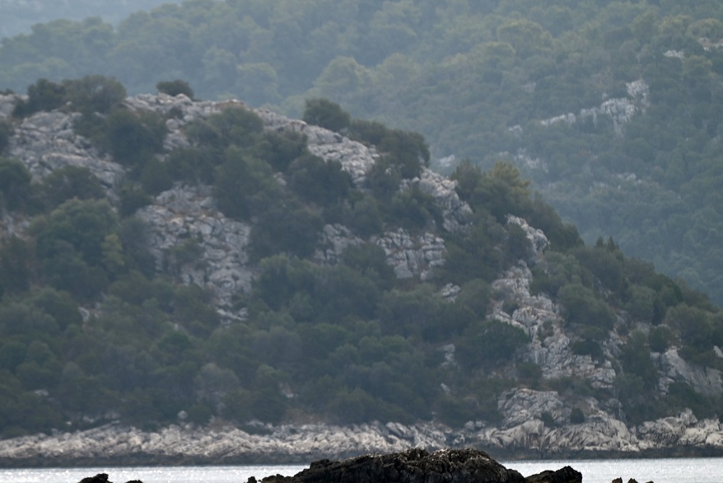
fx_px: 8919
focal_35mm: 444
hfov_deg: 4.6
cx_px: 277
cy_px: 333
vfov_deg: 3.1
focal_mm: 300
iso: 160
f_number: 5.6
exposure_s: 1/1000
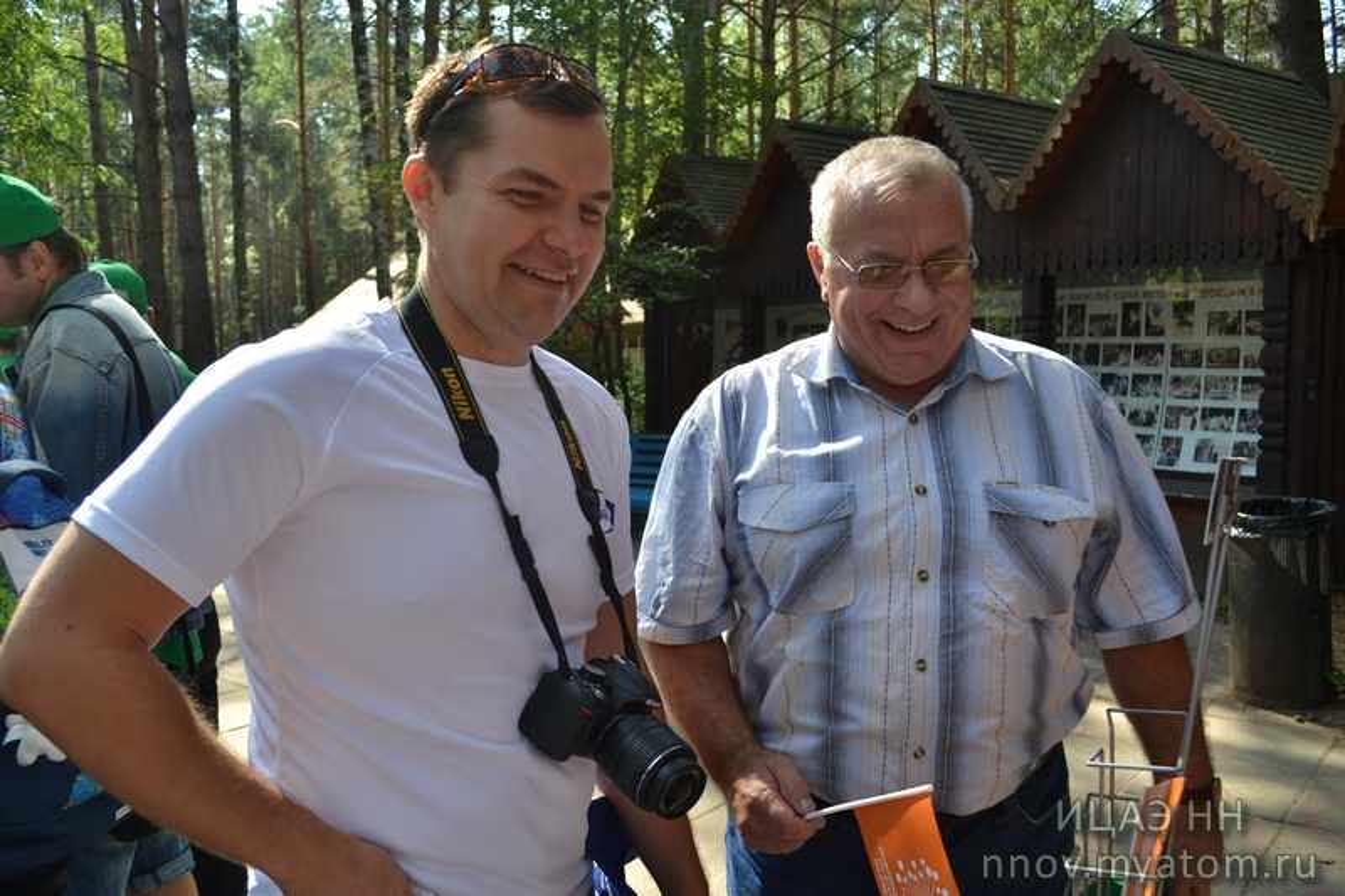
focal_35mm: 30
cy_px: 448
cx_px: 672
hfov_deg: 61.9
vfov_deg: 43.6
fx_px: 1121
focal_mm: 20
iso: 110
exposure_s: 1/125
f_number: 5.6
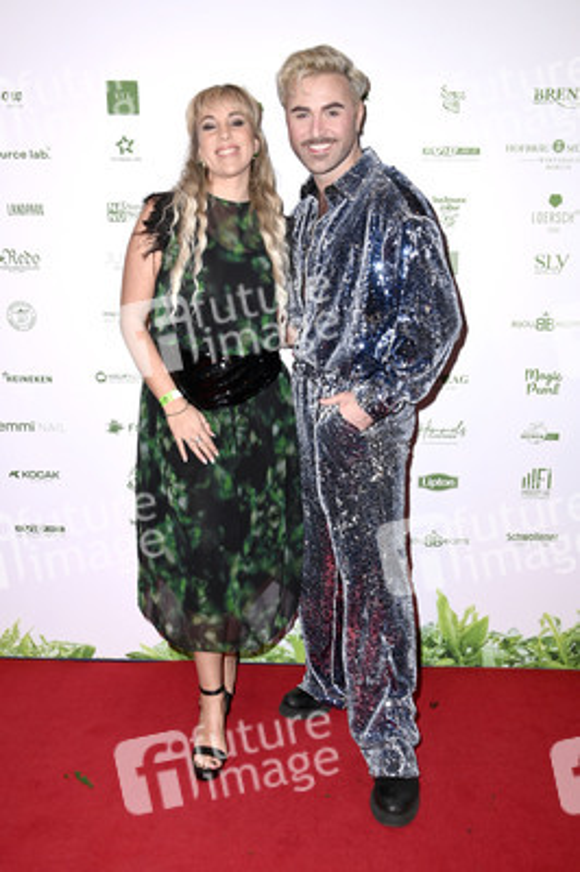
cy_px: 436
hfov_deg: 37.8
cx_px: 290
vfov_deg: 54.5
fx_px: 847
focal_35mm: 35
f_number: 5.6
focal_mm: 35
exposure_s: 1/250
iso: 800
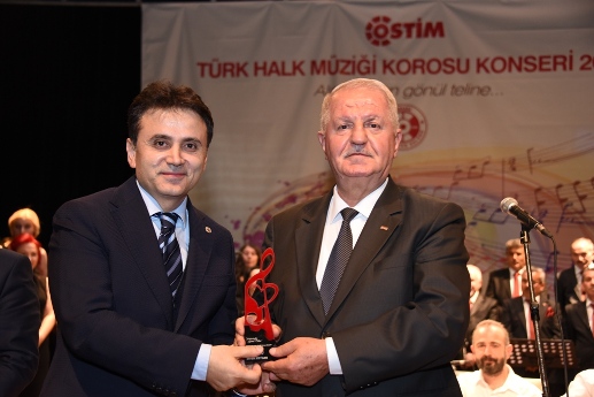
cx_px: 297
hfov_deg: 34.5
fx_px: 957
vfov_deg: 23.4
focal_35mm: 58
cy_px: 198
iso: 1600
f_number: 4.5
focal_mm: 58
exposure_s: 1/80
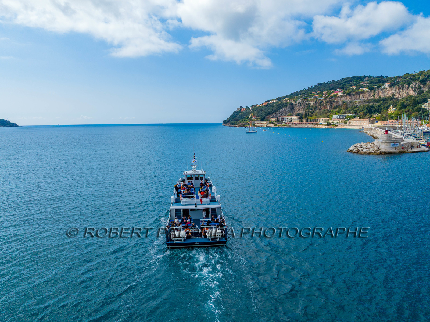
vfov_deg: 56.8
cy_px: 161
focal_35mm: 24
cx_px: 215
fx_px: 298
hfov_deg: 71.6
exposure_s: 1/2500
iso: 140
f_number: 2.8
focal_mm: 12.3
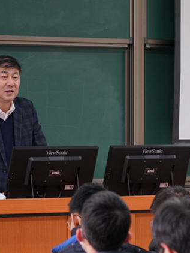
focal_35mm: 153
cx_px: 60
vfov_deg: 12.9
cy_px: 126
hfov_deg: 9.7
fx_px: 1119
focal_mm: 105
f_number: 4
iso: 1600
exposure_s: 1/125
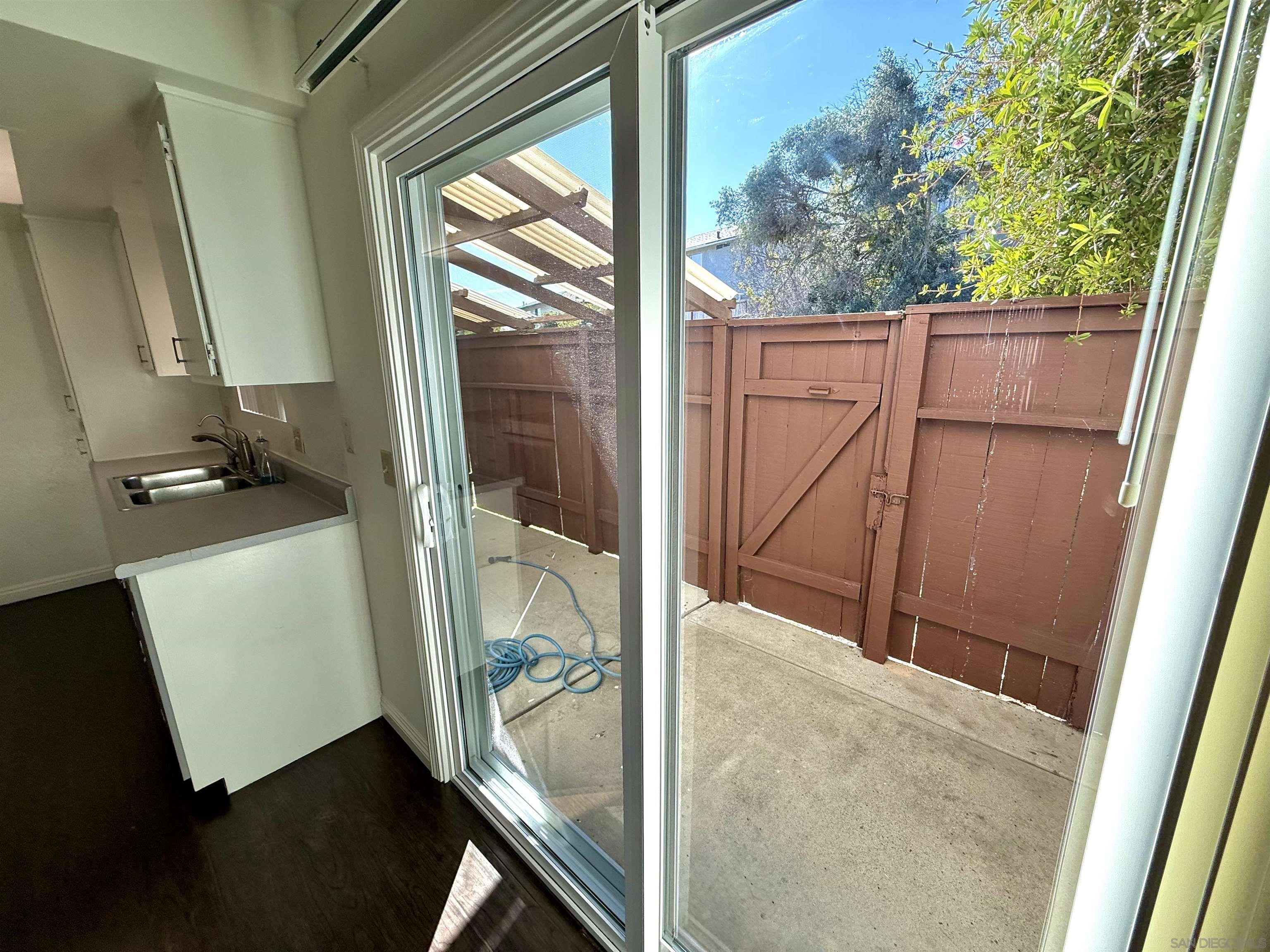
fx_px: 514
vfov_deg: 85.7
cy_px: 476
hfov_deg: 102.1
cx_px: 635
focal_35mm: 14
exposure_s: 1/255
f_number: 2.2
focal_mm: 2.22
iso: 64
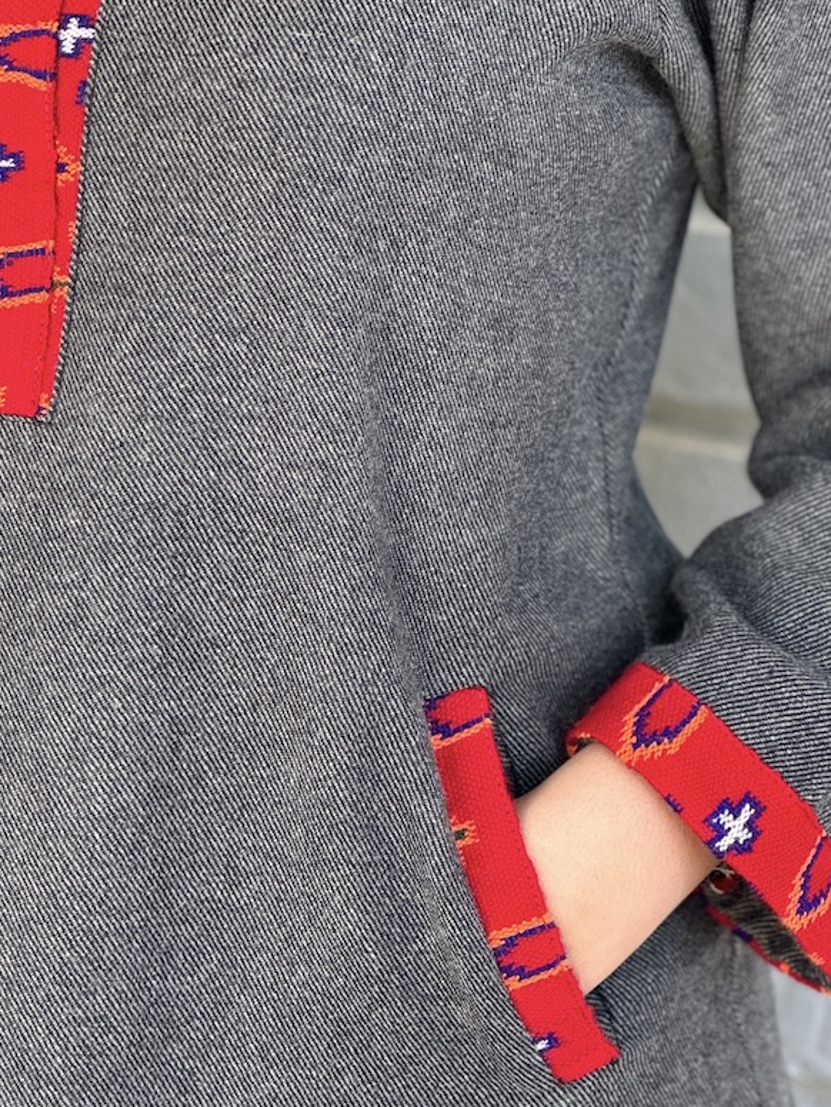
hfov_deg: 11.6
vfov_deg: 15.4
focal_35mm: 127
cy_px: 214
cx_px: 221
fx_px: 4065
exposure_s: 1/99
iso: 160
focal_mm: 9
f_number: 2.8
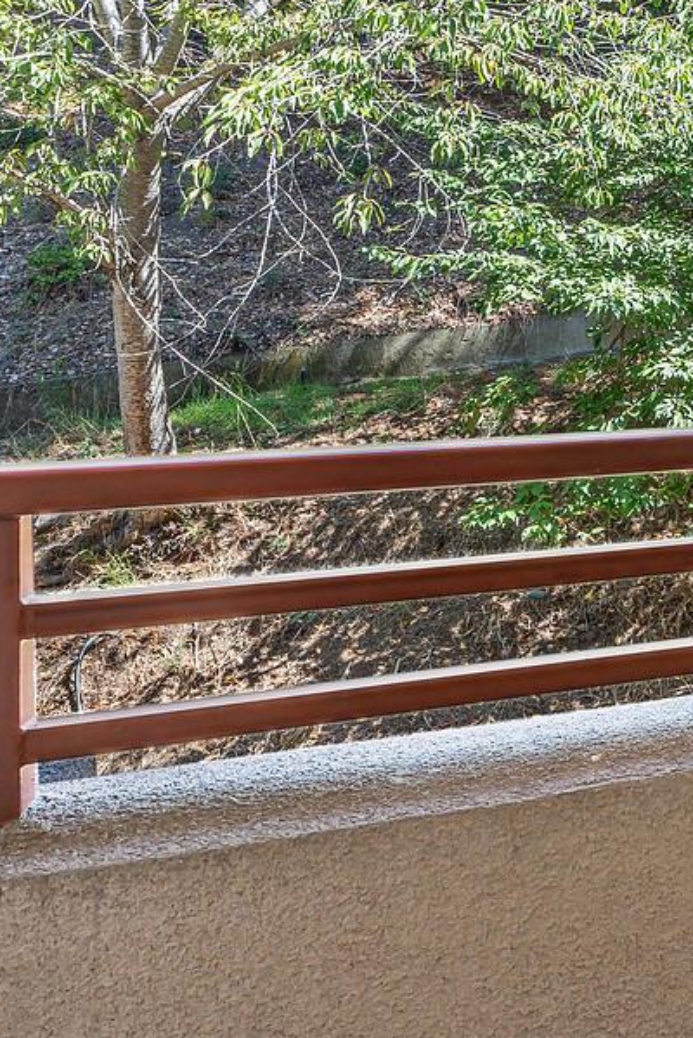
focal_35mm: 41
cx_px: 1085
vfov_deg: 45.9
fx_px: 1182
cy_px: 271
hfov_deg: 24.2
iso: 160
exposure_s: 1/15
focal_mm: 12
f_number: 9
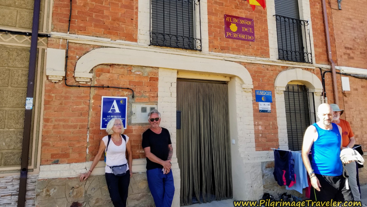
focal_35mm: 29
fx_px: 282
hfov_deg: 66.1
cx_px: 180
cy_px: 71
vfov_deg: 39.8
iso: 50
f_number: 1.7
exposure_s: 1/532
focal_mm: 4.3
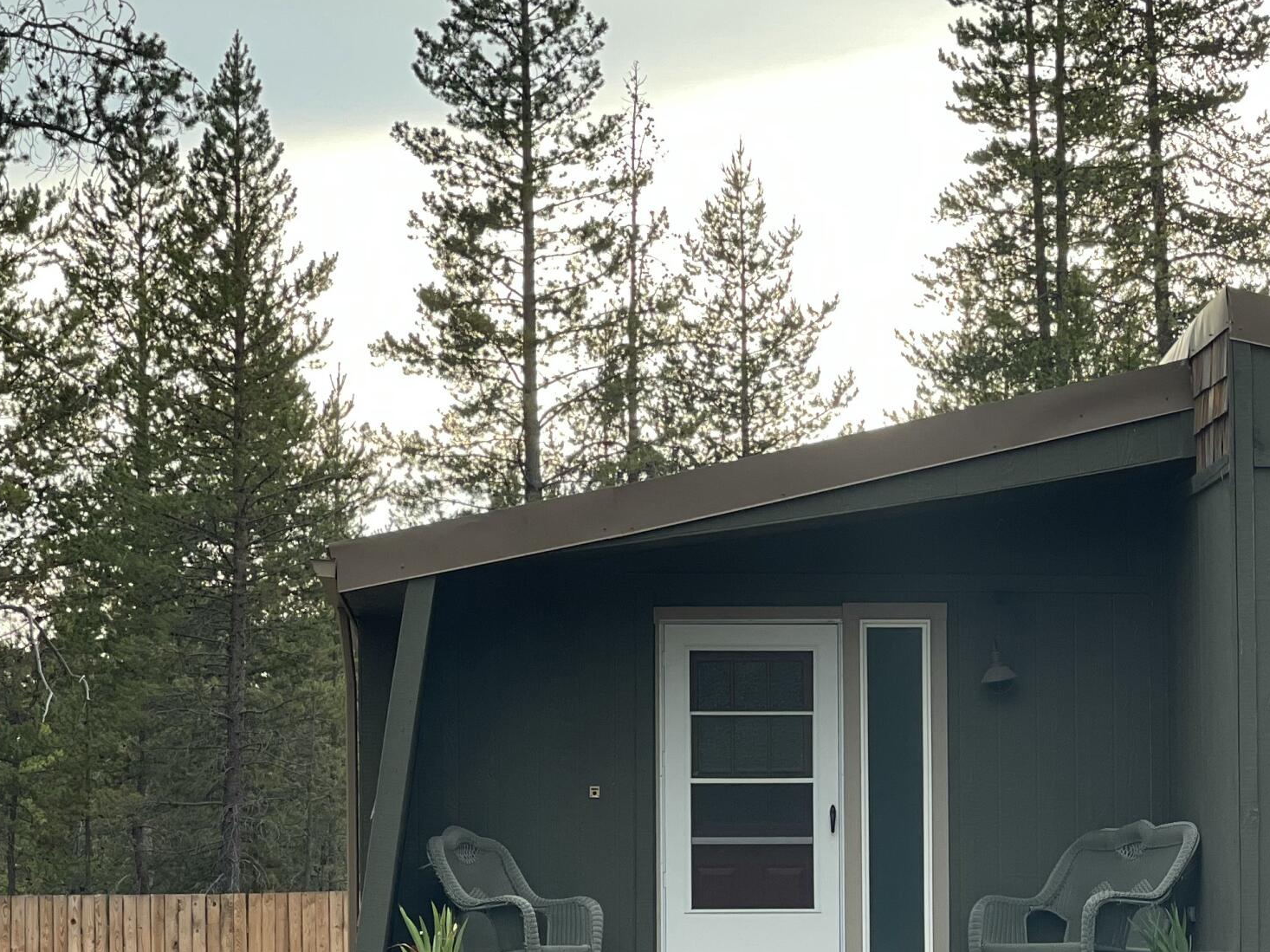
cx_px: 1095
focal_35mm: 131
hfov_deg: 14.9
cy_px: 806
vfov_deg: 11.3
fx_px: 4805
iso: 32
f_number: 2.2
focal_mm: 7.5
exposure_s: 1/121
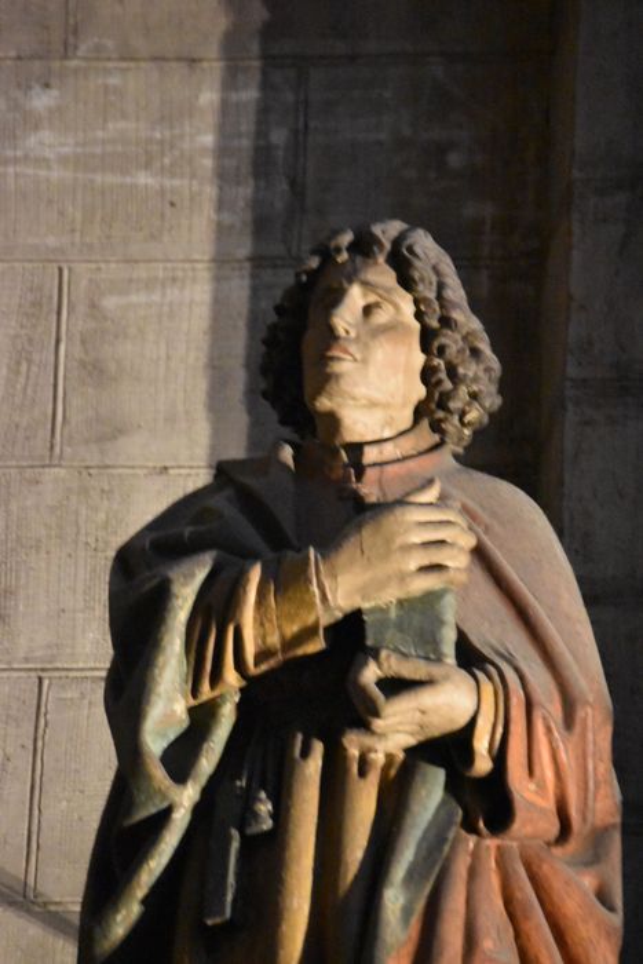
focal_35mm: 232
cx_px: 322
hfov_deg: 5.9
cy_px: 482
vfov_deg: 8.9
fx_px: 6225
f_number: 5.3
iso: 12800
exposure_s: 1/20
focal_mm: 155
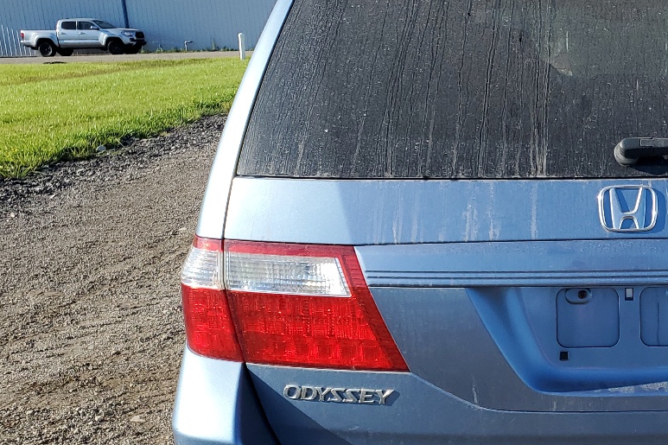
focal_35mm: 56
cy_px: 309
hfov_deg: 33.5
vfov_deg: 24.0
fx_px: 1039
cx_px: 620
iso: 50
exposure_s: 1/2000
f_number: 1.5
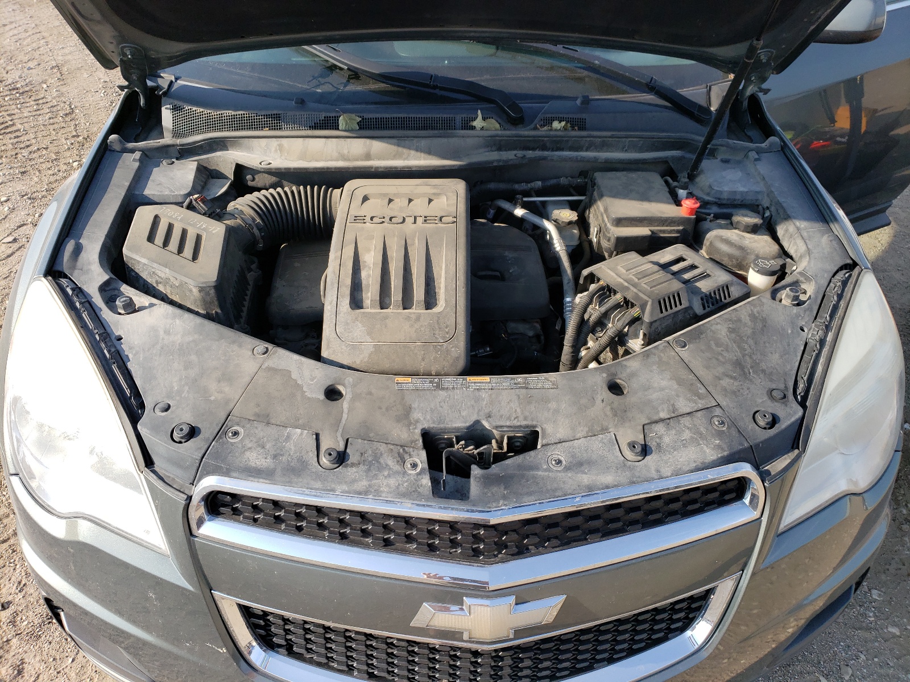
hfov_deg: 67.3
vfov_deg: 53.1
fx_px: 683
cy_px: 341
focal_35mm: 26
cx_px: 455
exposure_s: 1/1429
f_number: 1.5
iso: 50
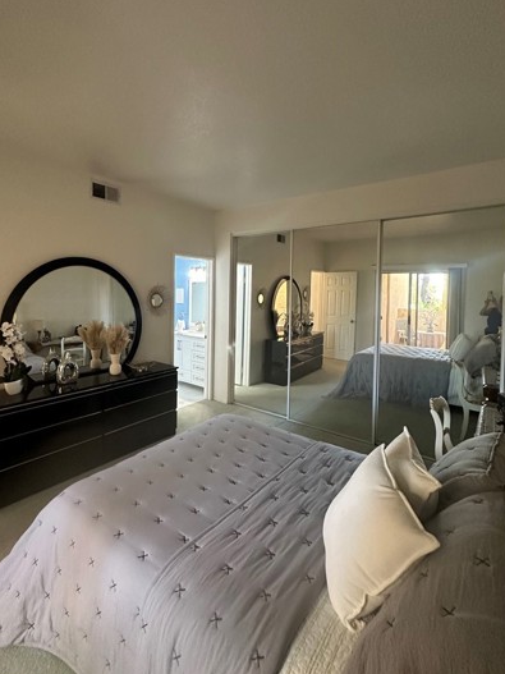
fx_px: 331
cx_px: 225
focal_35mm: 17
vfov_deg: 90.7
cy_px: 301
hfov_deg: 74.5
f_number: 2.2
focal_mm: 2.22
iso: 320
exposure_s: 1/60
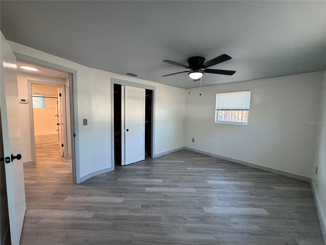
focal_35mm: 14
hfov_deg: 102.1
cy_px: 122
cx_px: 163
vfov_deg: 85.7
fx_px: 132
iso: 250
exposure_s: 1/120
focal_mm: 2.22
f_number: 2.2
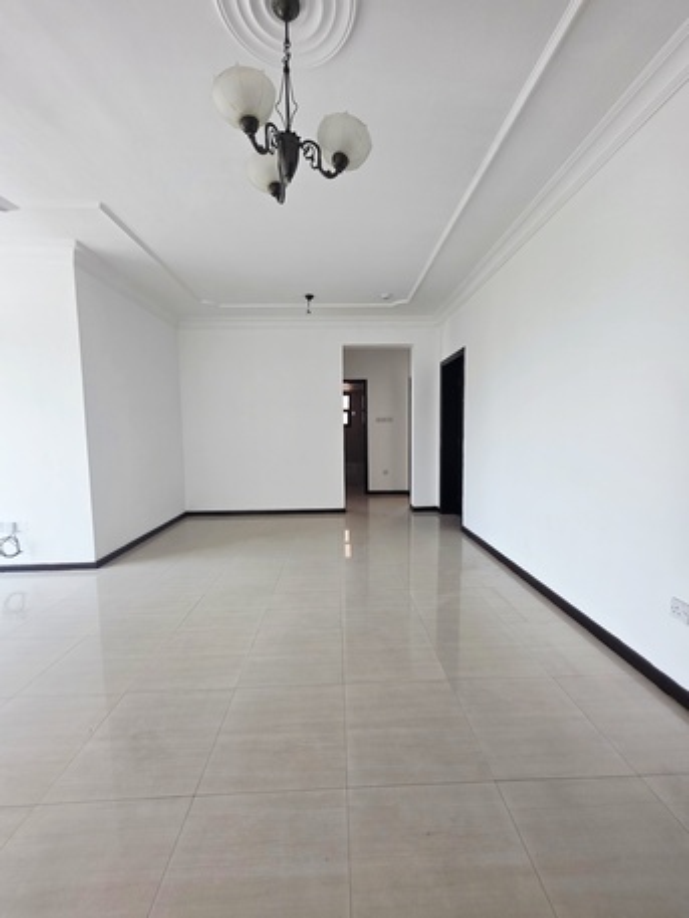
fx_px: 345
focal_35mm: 13
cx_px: 344
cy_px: 459
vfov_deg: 106.2
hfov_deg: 89.9
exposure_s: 1/370
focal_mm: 2.2
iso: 125
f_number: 1.9
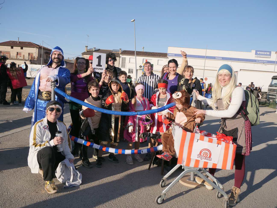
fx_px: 240
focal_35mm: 30
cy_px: 104
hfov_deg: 60.0
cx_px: 138
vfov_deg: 46.8
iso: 200
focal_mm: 15
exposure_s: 1/800
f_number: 6.3
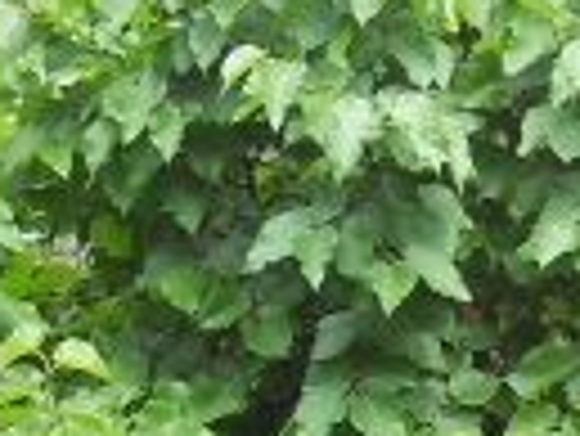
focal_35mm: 223
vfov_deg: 6.5
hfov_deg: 8.9
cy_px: 838
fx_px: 3740
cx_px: 436
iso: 80
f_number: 3.1
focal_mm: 6.72
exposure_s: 1/60
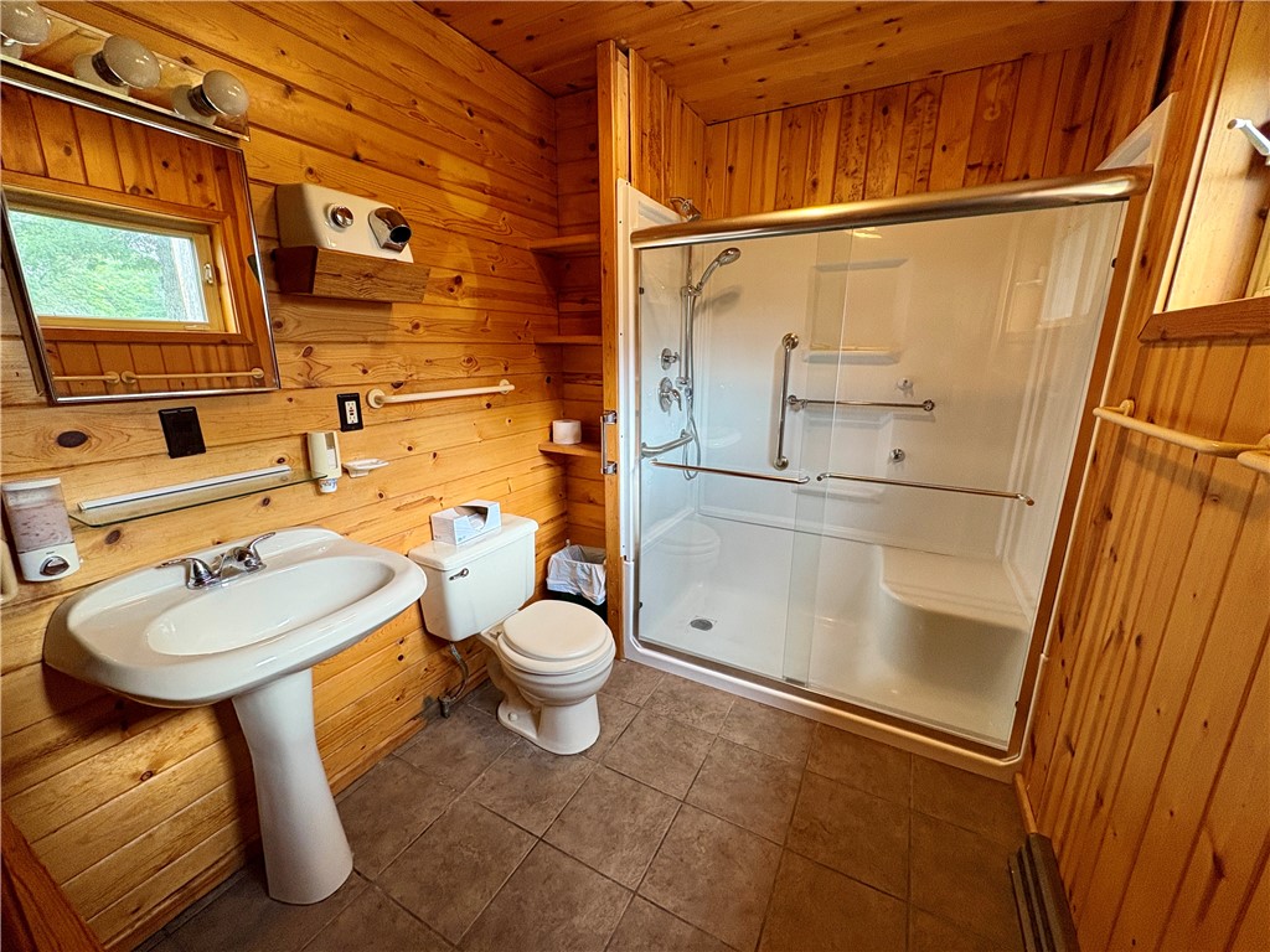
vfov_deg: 85.7
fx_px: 514
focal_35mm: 14
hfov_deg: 102.1
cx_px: 635
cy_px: 476
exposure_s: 1/79
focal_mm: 2.22
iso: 250
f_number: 2.2
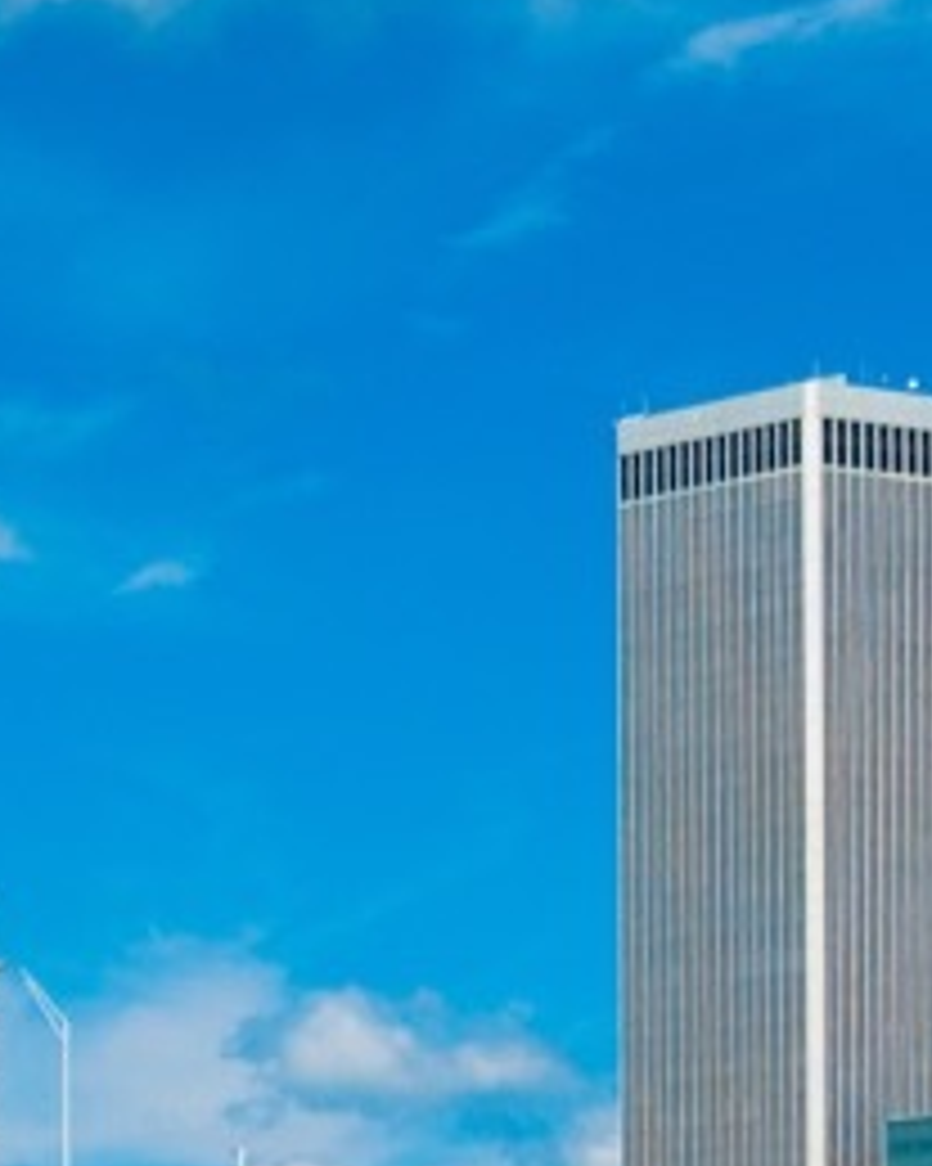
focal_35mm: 202
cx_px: -428
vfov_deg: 9.4
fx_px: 6975
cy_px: 1375
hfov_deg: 7.5
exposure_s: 1/100
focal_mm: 31
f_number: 8
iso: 100
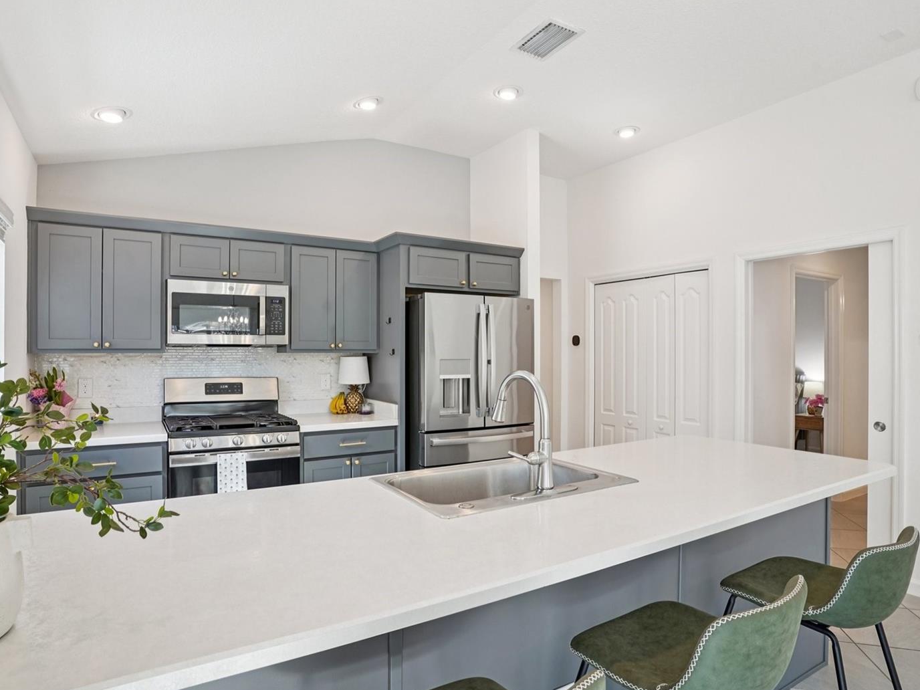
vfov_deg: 68.7
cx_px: 444
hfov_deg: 84.6
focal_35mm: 19
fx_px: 505
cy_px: 340
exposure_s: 1/30
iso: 400
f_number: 9
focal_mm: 17
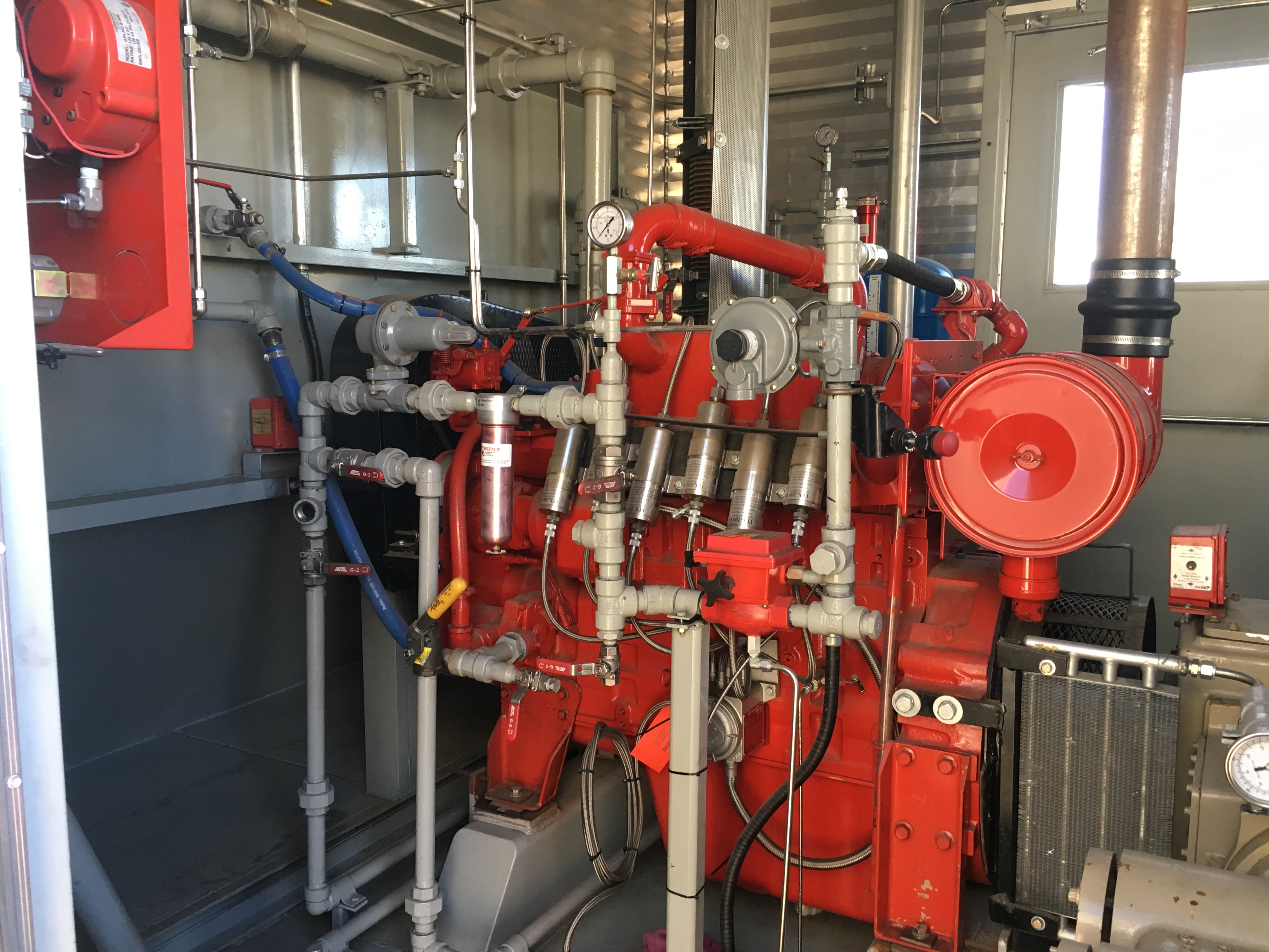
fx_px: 1063
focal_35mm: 29
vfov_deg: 48.2
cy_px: 476
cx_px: 634
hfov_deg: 61.7
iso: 40
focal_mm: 4.15
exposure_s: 1/30
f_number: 2.2
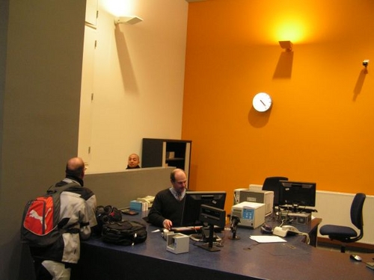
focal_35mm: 38
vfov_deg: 37.7
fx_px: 411
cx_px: 187
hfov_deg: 49.0
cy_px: 140
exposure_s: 1/50
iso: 160
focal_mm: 6.3
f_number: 2.8
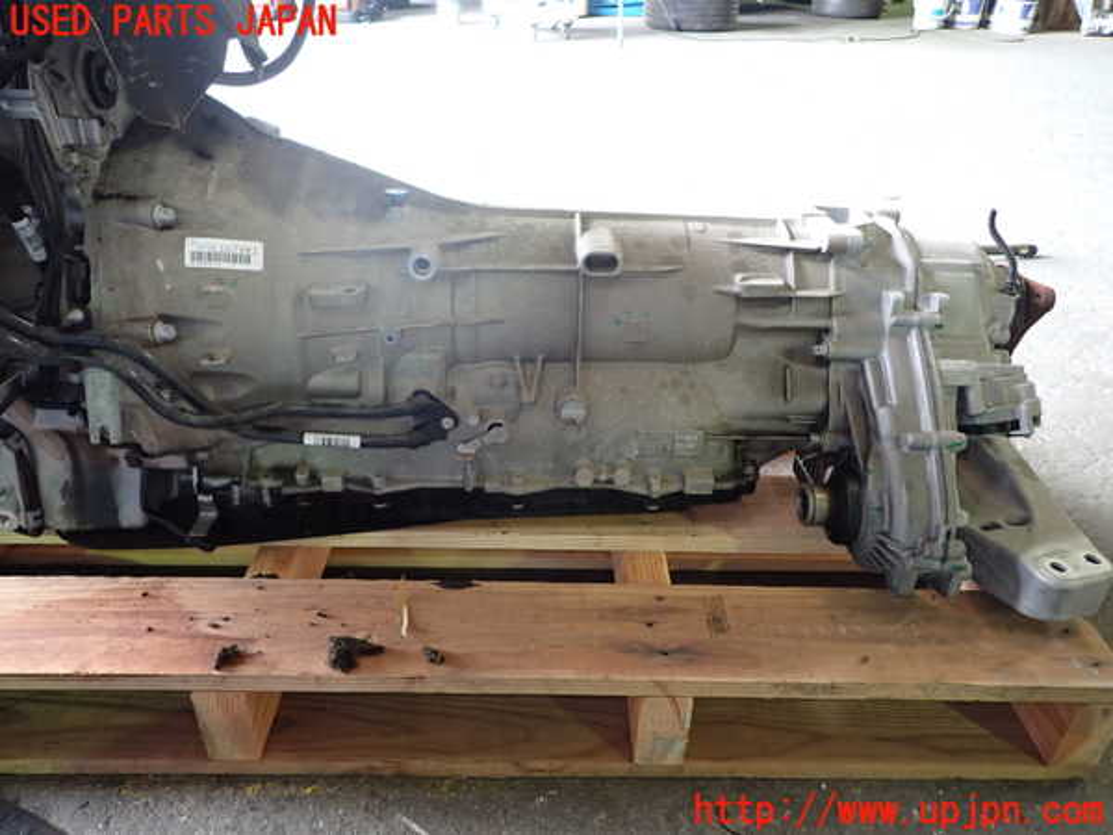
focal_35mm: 25
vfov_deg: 54.9
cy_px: 418
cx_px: 556
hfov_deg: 69.4
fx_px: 804
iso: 320
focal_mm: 4.5
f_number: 2
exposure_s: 1/30
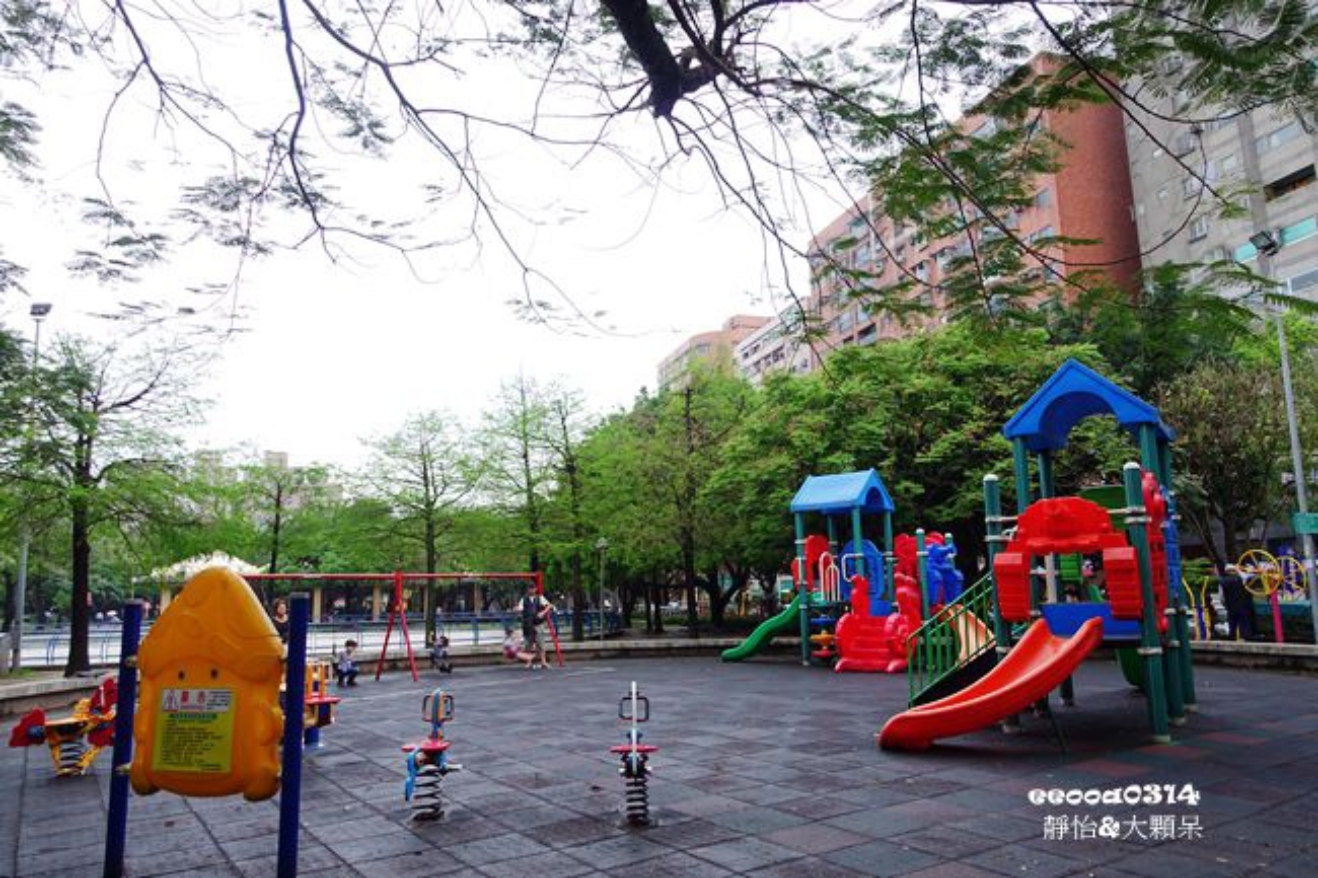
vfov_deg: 53.1
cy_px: 439
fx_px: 878
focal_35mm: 24
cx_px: 659
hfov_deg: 73.8
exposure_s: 1/30
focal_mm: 8.8
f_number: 2.8
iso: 125
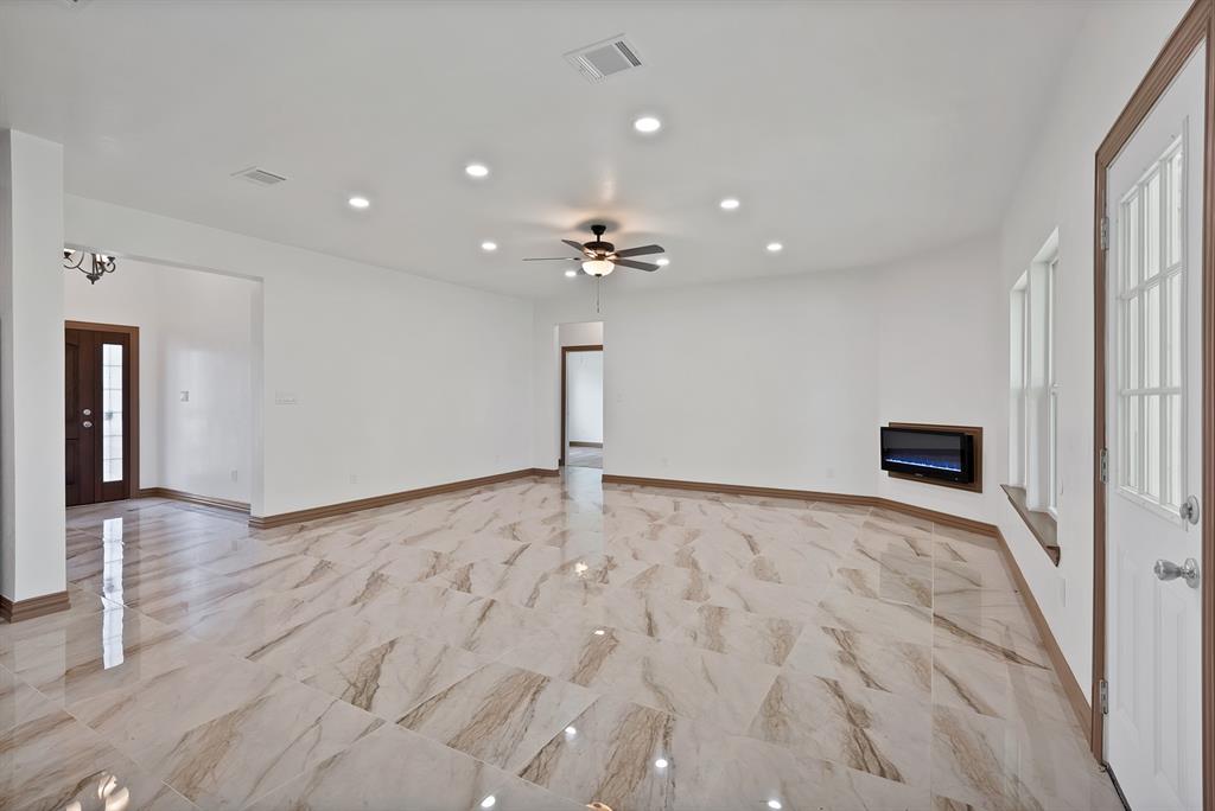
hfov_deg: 96.7
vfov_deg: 73.8
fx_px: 540
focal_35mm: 16
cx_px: 608
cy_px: 406
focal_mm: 16
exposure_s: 1/6
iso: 640
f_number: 9
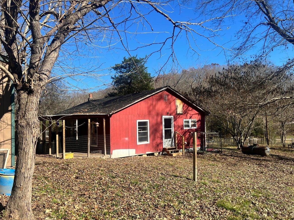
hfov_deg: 65.3
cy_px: 113
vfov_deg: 51.4
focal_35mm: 27
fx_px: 229
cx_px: 148
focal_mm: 5.7
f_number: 1.5
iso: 50
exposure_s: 1/2404
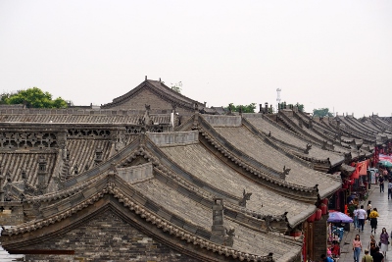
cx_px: 196
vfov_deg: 8.7
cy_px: 131
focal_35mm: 158
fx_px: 1716
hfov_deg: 13.0
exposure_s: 1/250
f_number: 7.1
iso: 100
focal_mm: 105
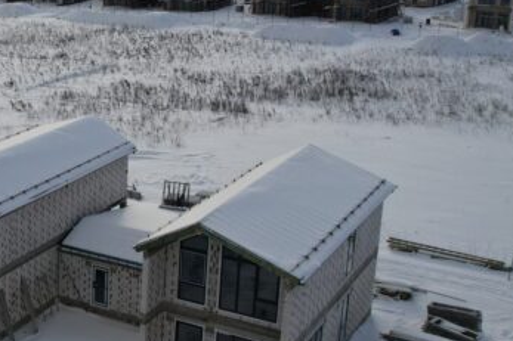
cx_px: -103
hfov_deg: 27.3
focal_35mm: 65
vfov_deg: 20.9
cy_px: 142
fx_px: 926
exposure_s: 1/2000
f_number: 2.8
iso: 100
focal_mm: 8.38
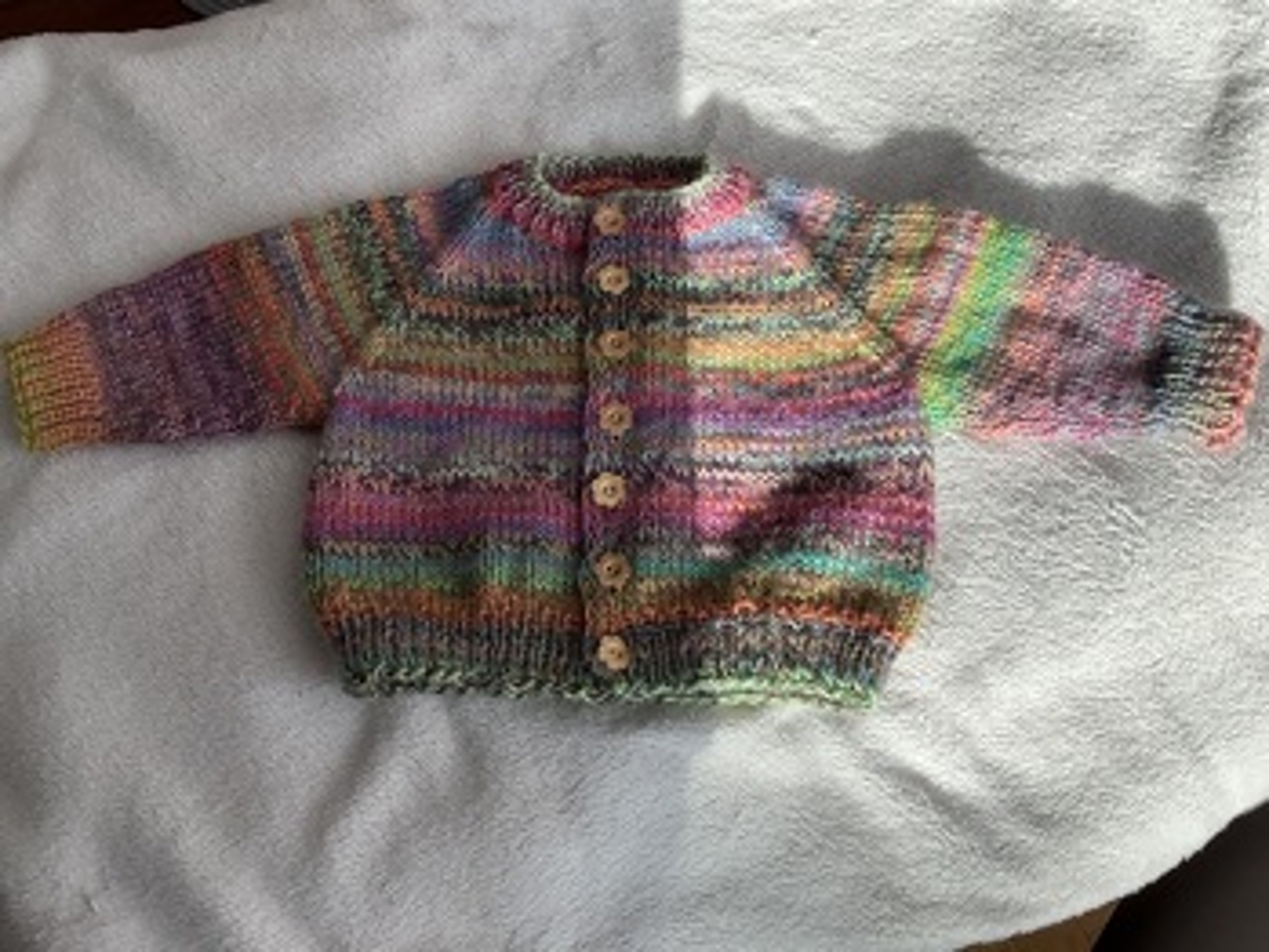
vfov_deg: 49.8
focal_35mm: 28
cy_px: 476
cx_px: 634
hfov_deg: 63.4
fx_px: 1027
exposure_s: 1/152
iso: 20
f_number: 1.8
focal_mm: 3
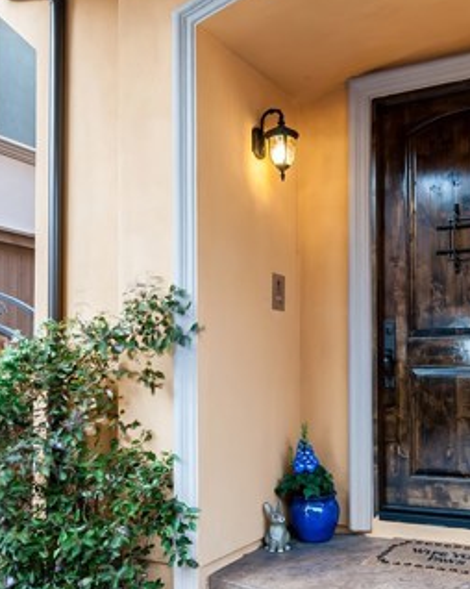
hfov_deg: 42.6
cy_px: 330
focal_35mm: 34
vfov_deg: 52.7
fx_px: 592
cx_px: 323
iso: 200
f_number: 13
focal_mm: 12
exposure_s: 1/5
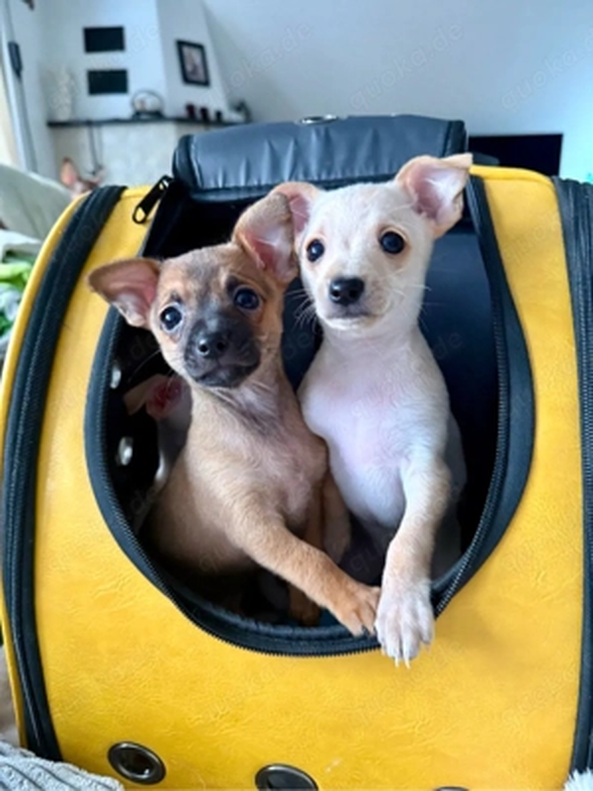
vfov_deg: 71.6
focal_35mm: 24
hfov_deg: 56.8
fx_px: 548
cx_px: 296
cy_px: 396
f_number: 1.78
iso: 250
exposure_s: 1/60
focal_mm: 6.76
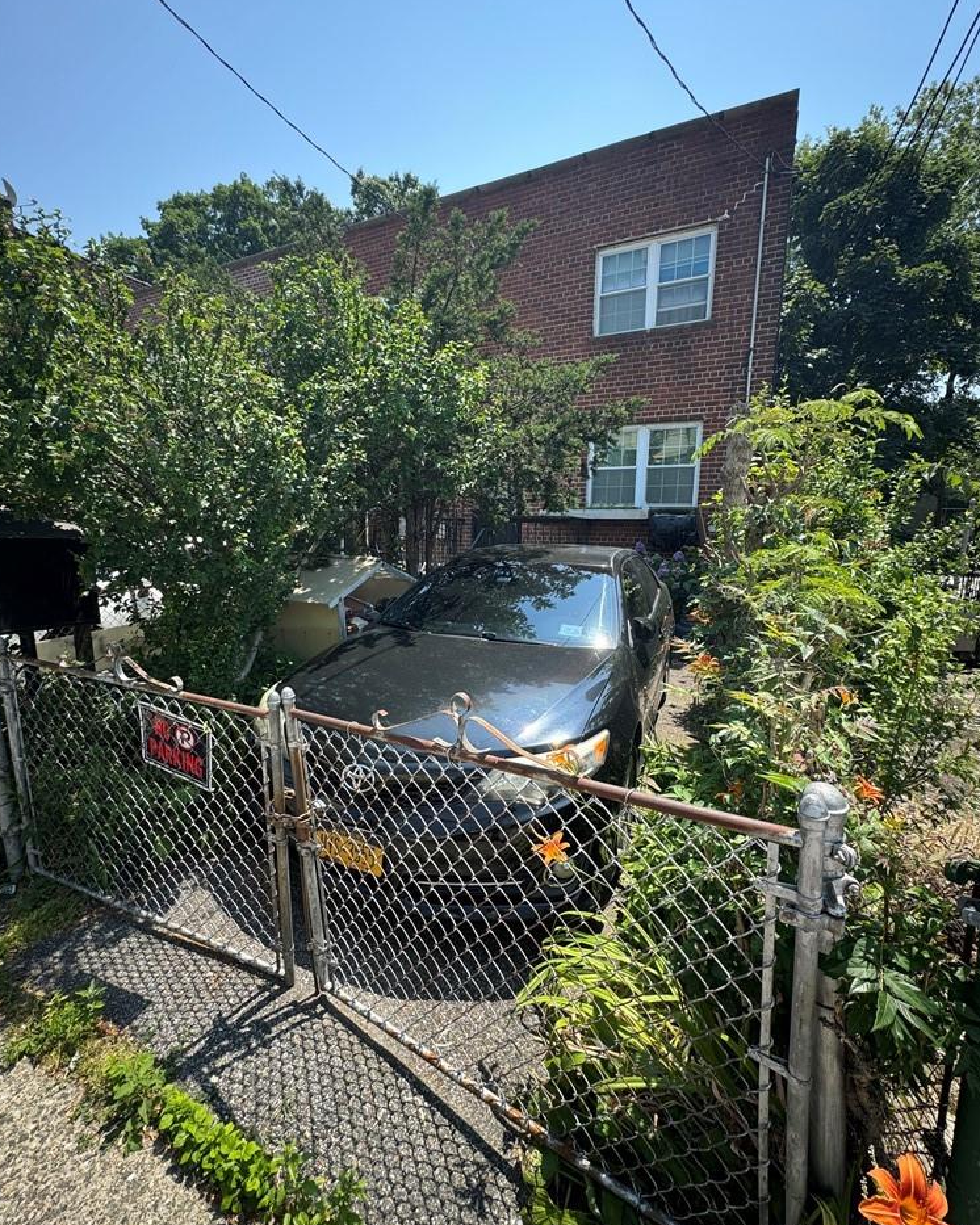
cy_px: 614
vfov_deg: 96.8
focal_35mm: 15
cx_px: 485
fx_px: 544
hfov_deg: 84.0
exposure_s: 1/456
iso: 40
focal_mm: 2.22
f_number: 2.2
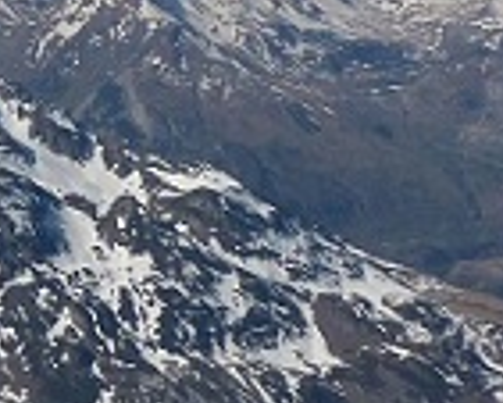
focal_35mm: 224
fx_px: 3337
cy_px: -127
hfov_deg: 7.9
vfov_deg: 6.8
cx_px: -787
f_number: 4.5
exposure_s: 1/250
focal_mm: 7.9
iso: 80
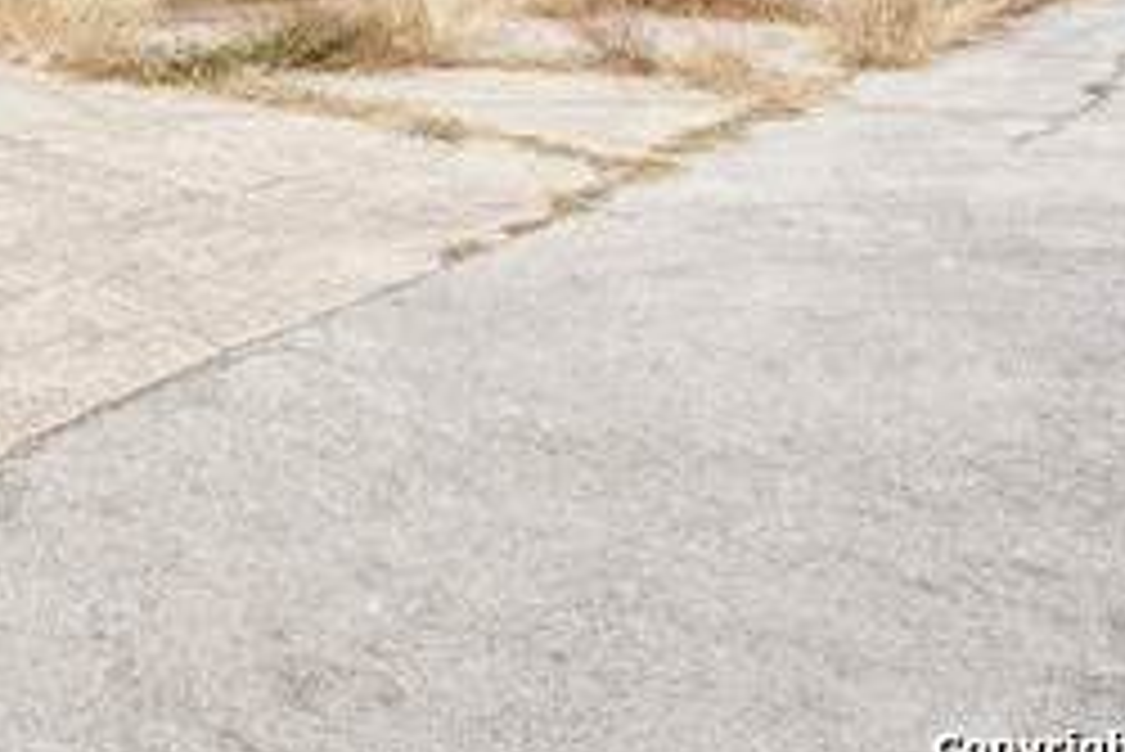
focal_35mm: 41
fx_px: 1282
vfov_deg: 28.7
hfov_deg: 38.2
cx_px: -148
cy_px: -133
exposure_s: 1/40
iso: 100
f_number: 11
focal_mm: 16
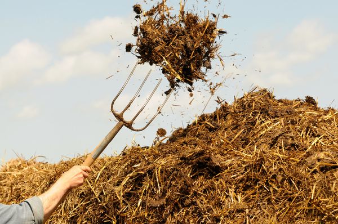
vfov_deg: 9.3
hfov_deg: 14.0
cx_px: 169
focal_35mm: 147
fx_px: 1378
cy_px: 112
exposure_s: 1/640
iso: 200
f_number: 5
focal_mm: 98
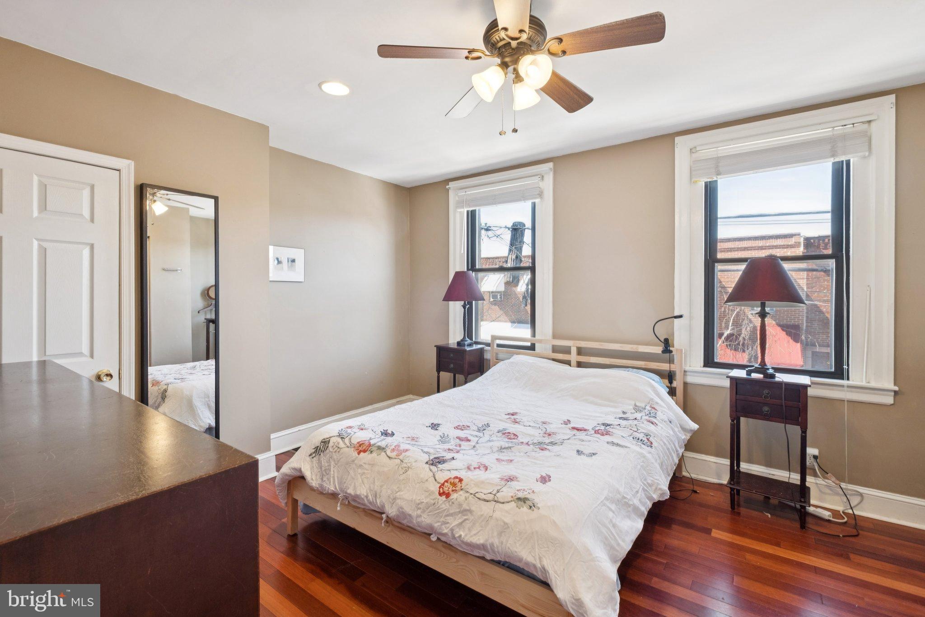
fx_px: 385
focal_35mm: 15
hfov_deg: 100.4
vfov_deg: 77.3
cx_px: 462
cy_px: 308
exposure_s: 1/10
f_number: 8
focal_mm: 10
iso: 250
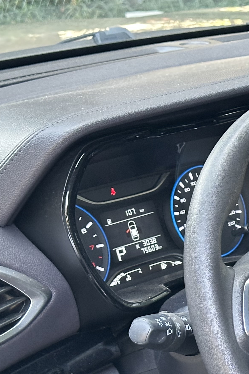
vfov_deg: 17.8
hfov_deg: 11.6
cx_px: 360
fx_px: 1183
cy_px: 299
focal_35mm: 114
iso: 250
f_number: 1.78
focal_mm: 6.86
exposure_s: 1/60
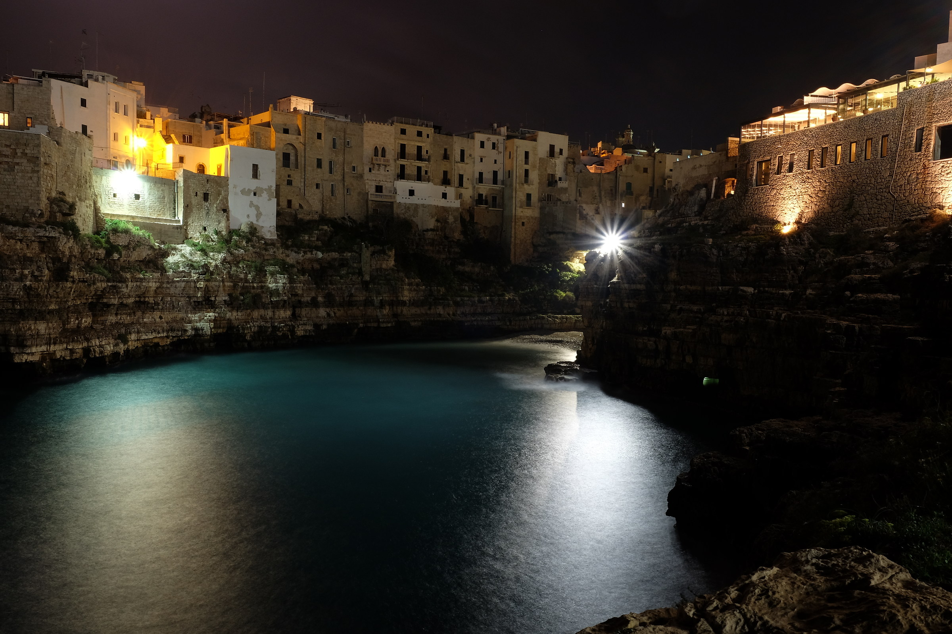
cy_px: 317
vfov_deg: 47.9
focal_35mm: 27
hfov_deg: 67.4
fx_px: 714
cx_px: 476
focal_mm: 18
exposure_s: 26
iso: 320
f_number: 14
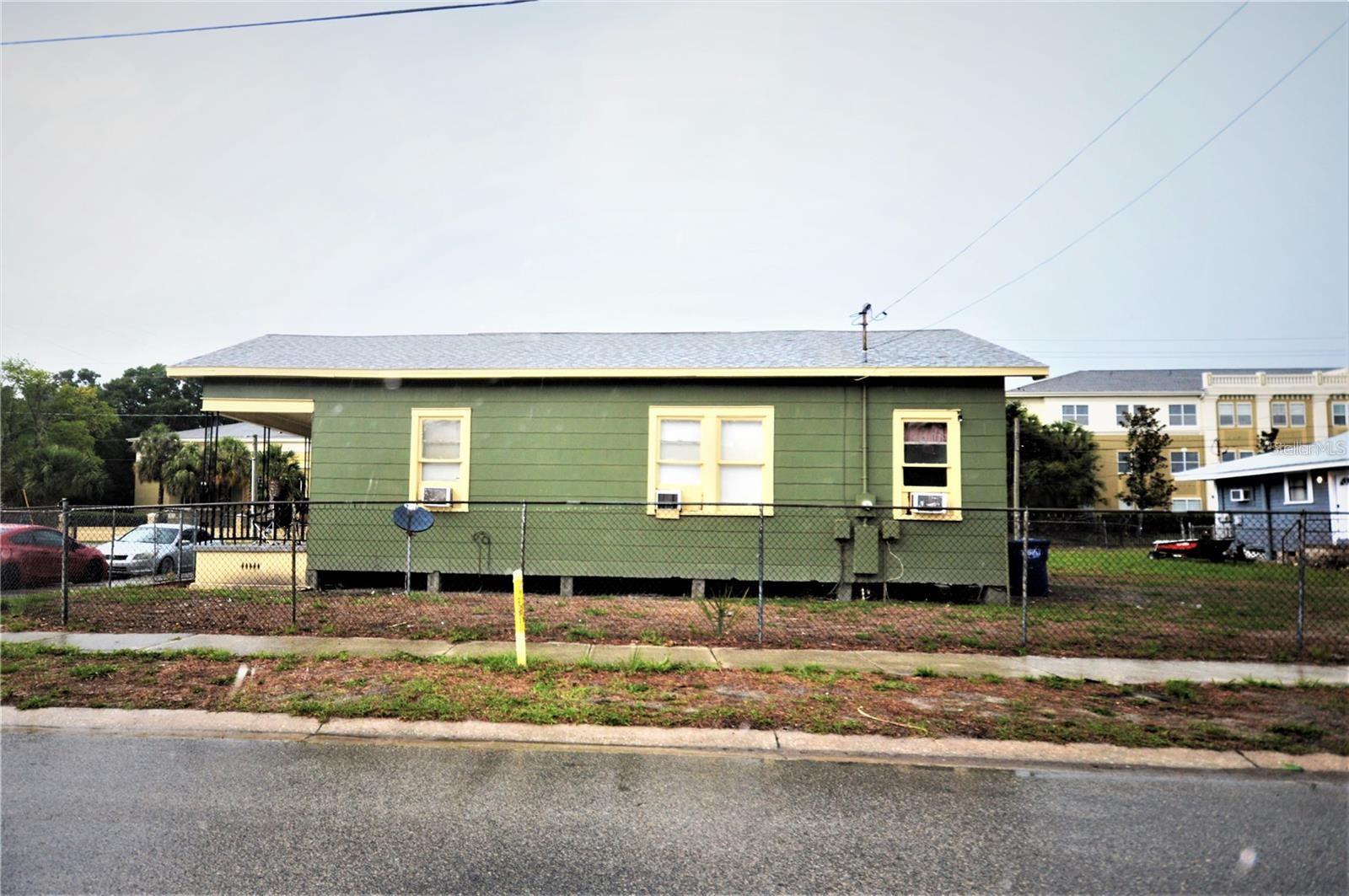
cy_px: 448
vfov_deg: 63.1
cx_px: 674
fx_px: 730
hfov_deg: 85.5
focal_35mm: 20
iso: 360
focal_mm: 13
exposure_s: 1/125
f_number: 4.5
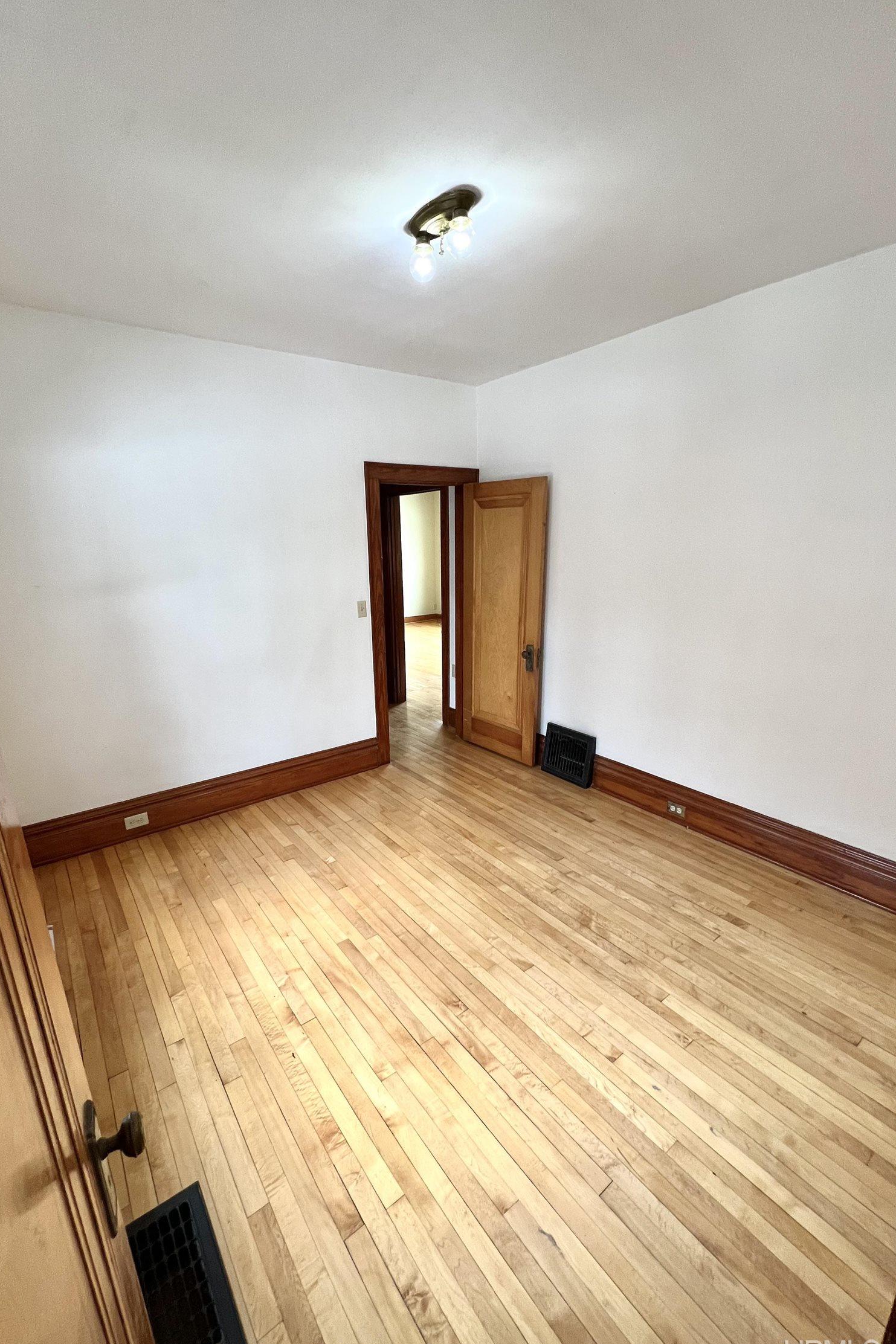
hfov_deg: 81.2
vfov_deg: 104.2
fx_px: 523
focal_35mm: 14
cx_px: 430
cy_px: 686
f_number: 1.8
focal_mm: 1.57
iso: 160
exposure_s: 1/120
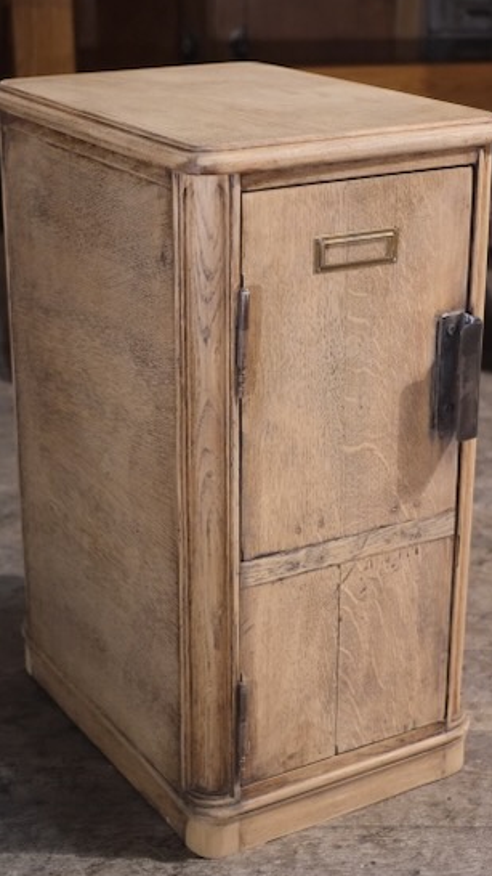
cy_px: 438
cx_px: 242
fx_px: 1415
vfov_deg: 34.4
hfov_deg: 19.7
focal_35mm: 61
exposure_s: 1/125
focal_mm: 35
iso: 3200
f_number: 4
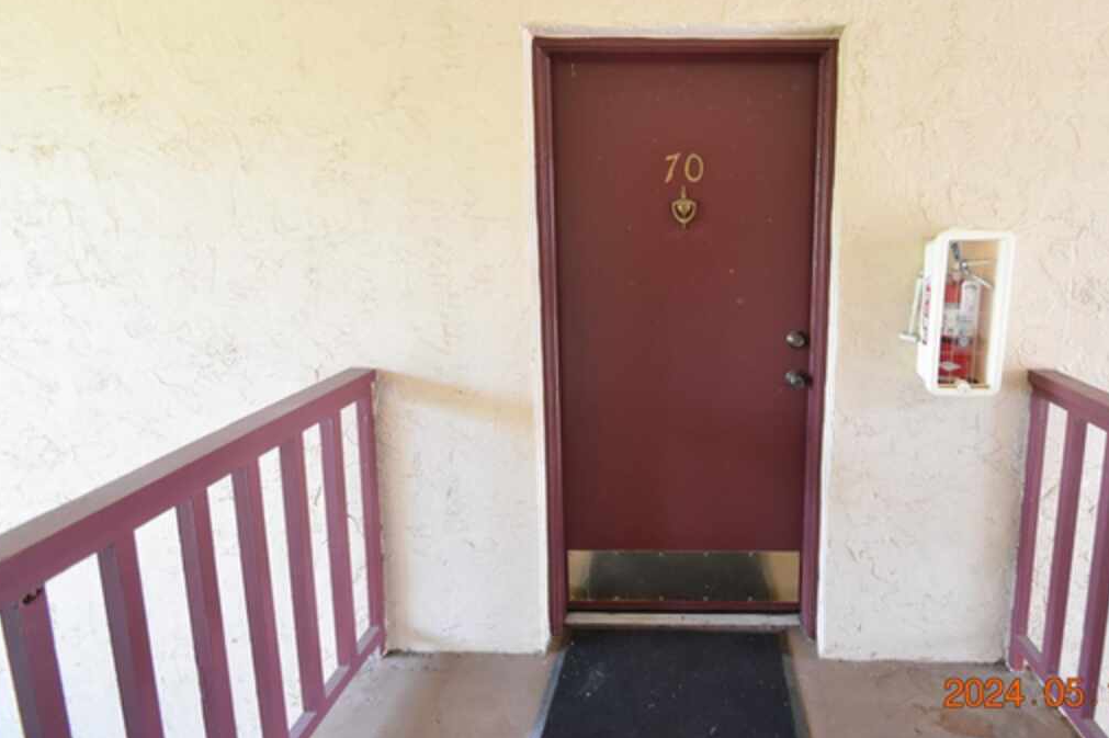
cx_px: 686
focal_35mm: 19
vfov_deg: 63.9
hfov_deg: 85.4
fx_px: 585
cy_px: 296
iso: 800
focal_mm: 10
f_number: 4
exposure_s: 1/60
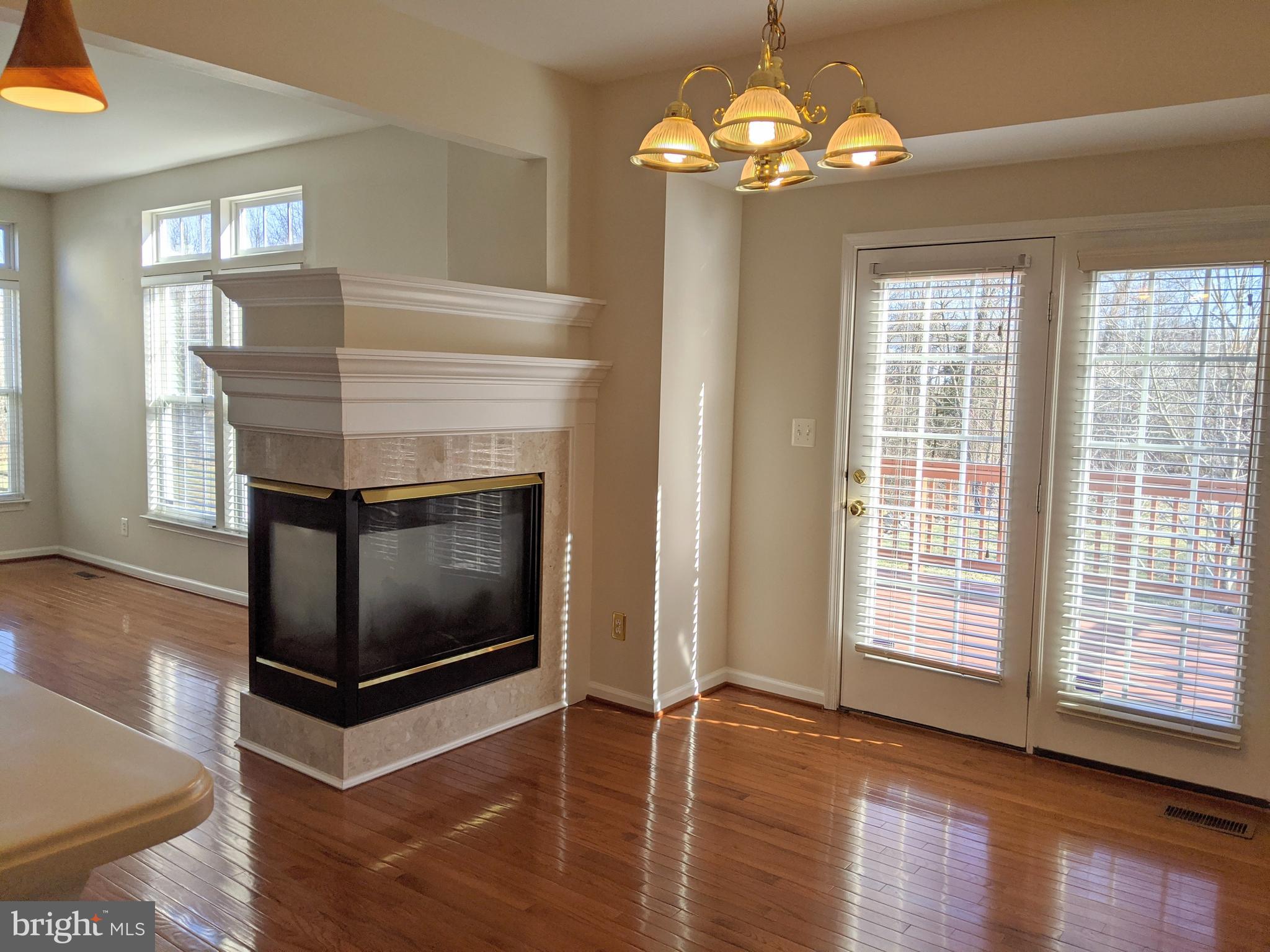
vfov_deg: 51.4
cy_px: 476
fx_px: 991
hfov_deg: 65.3
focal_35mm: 27
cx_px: 635
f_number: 1.8
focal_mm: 4.44
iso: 55
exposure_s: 1/711
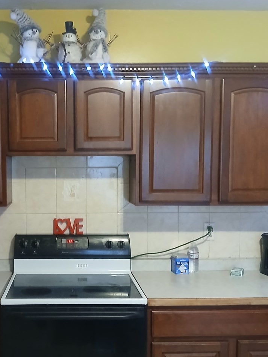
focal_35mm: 42
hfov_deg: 33.8
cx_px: 75
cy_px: 198
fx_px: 434
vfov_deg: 44.7
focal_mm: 3.98
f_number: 1.8
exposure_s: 1/20
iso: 500
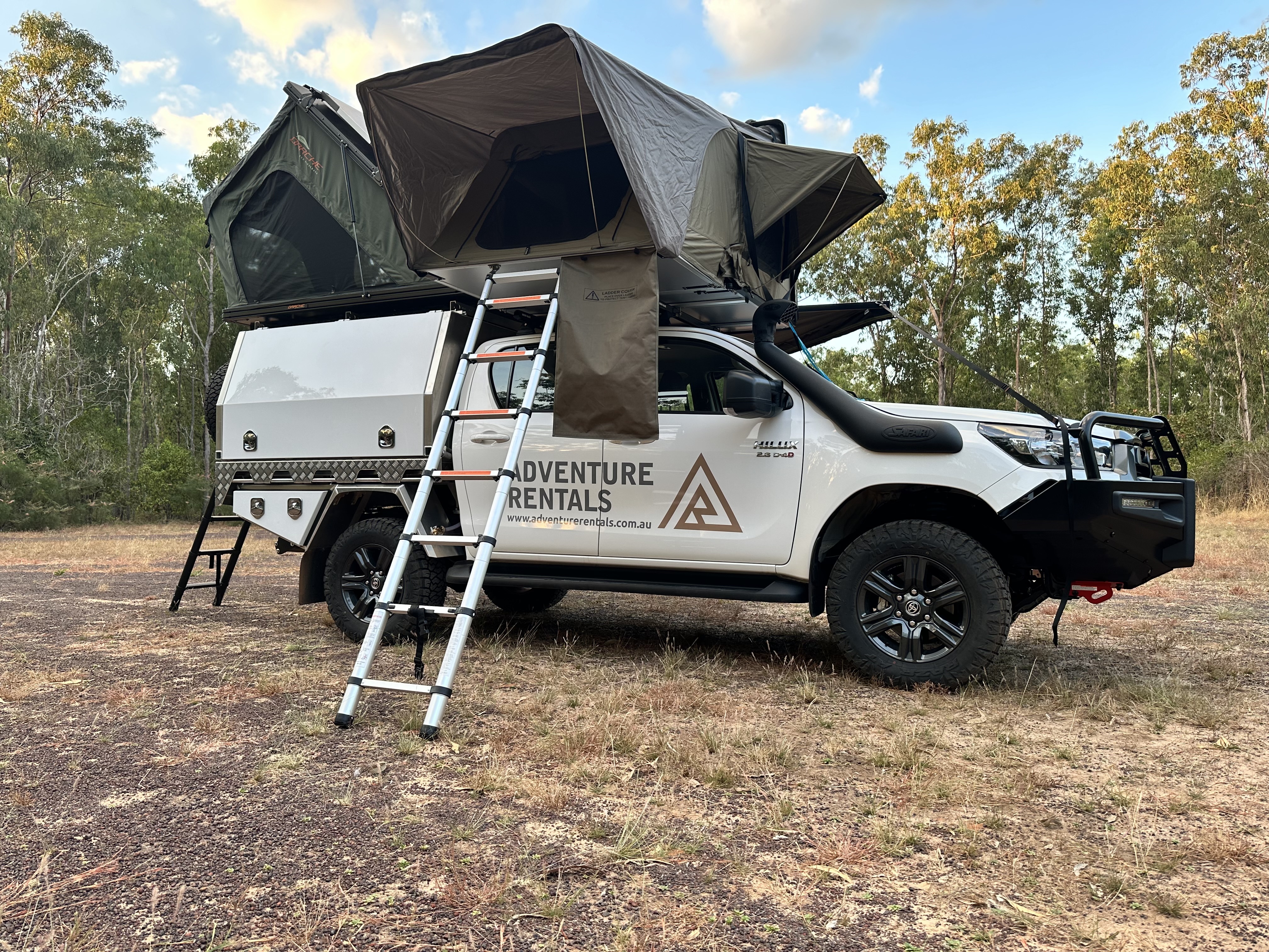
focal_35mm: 24
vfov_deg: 56.8
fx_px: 880
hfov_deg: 71.6
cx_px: 634
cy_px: 476
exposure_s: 1/137
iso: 80
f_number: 1.78
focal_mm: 6.86
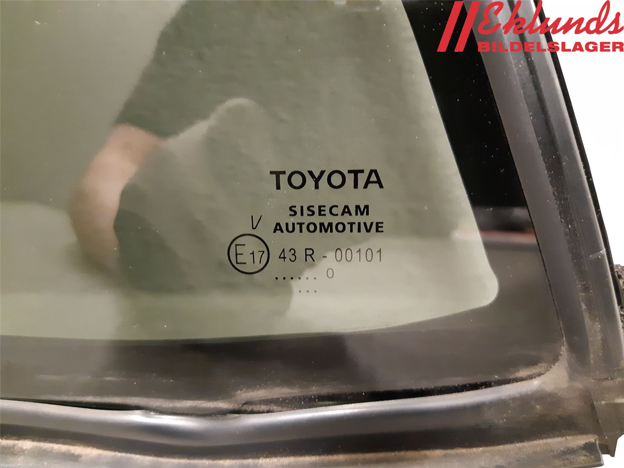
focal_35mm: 26
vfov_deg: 53.1
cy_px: 234
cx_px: 312
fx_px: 469
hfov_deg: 67.3
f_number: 1.7
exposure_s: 1/17
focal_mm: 3.93
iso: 640
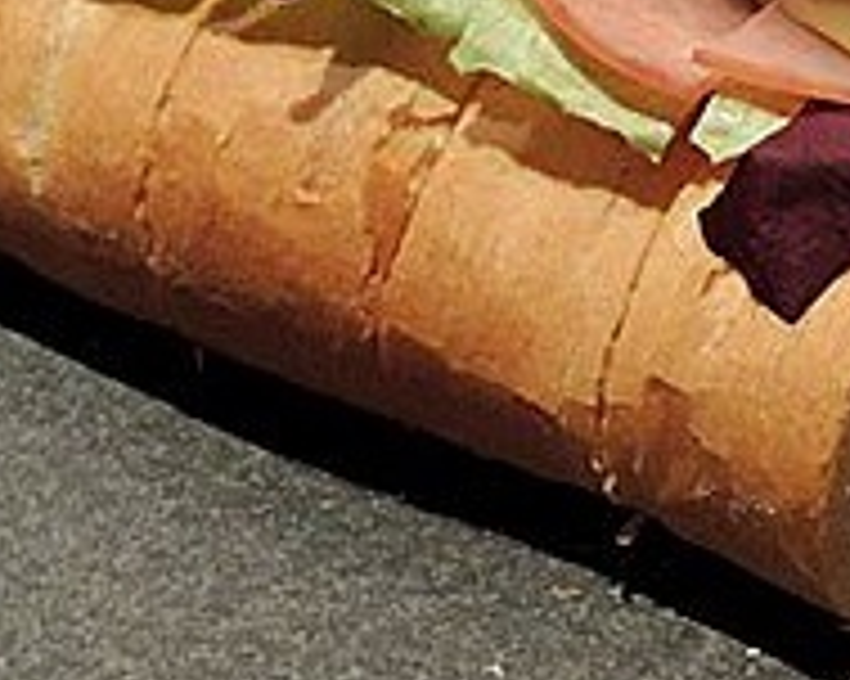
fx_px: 5330
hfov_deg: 9.0
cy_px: 543
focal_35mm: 212
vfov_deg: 7.3
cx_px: 971
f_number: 3.7
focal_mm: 9
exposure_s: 1/30
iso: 400
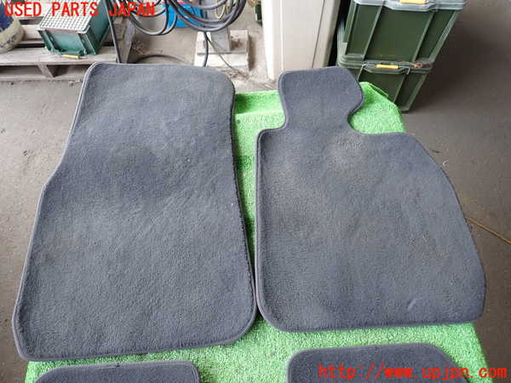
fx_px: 369
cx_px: 256
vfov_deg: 54.9
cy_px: 192
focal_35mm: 25
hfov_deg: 69.4
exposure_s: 1/50
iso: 200
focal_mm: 4.5
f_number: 2
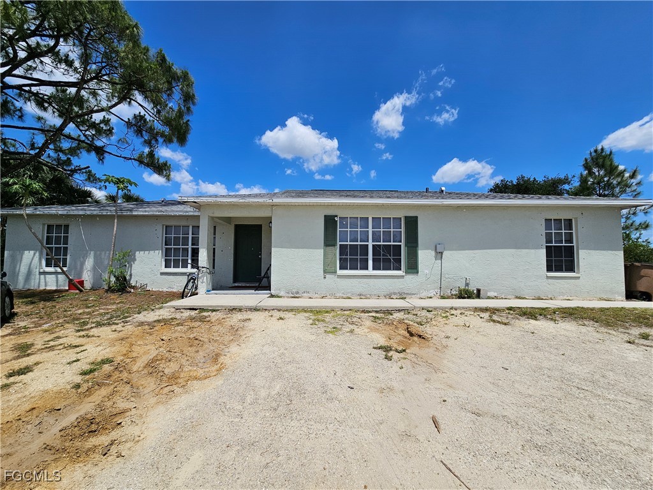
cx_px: 326
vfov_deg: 89.9
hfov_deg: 106.2
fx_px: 245
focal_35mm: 13
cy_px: 245
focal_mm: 2.2
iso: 50
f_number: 2.2
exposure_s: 1/5257
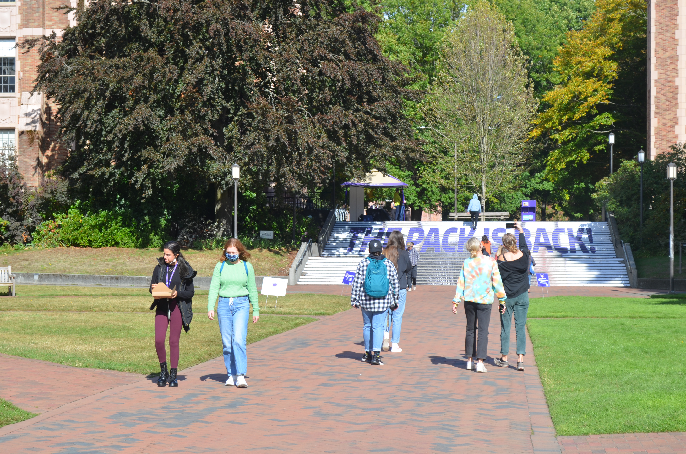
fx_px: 1426
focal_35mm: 75
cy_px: 227
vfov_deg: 18.1
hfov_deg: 27.0
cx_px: 343
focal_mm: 50
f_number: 8
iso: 100
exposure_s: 1/200
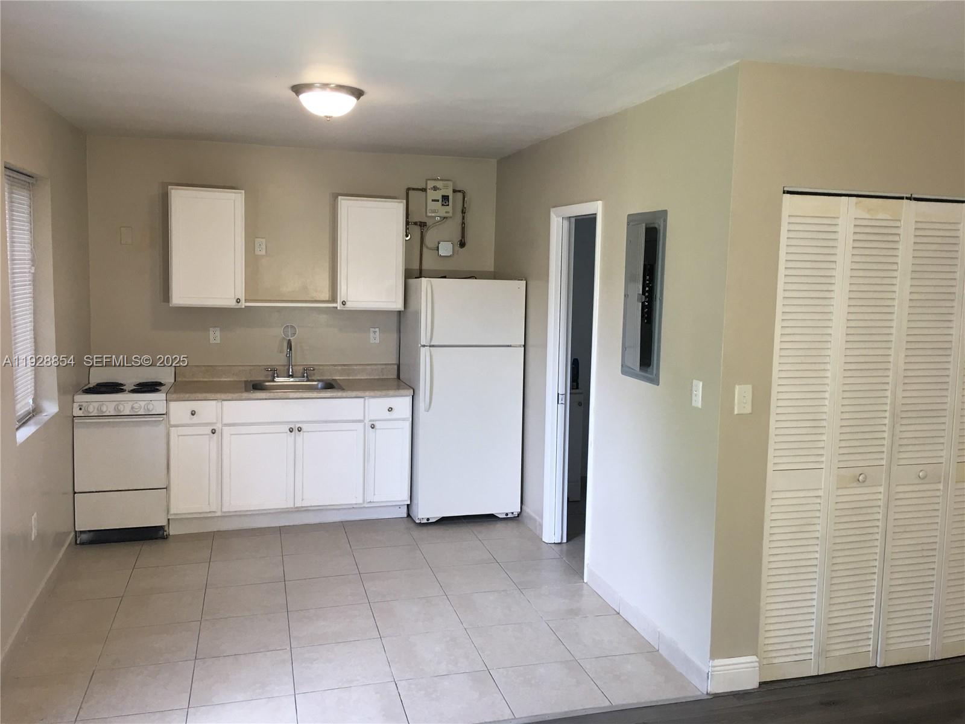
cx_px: 482
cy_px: 362
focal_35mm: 29
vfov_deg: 48.2
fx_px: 808
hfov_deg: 61.7
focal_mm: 4.15
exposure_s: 1/30
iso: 25
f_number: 2.2
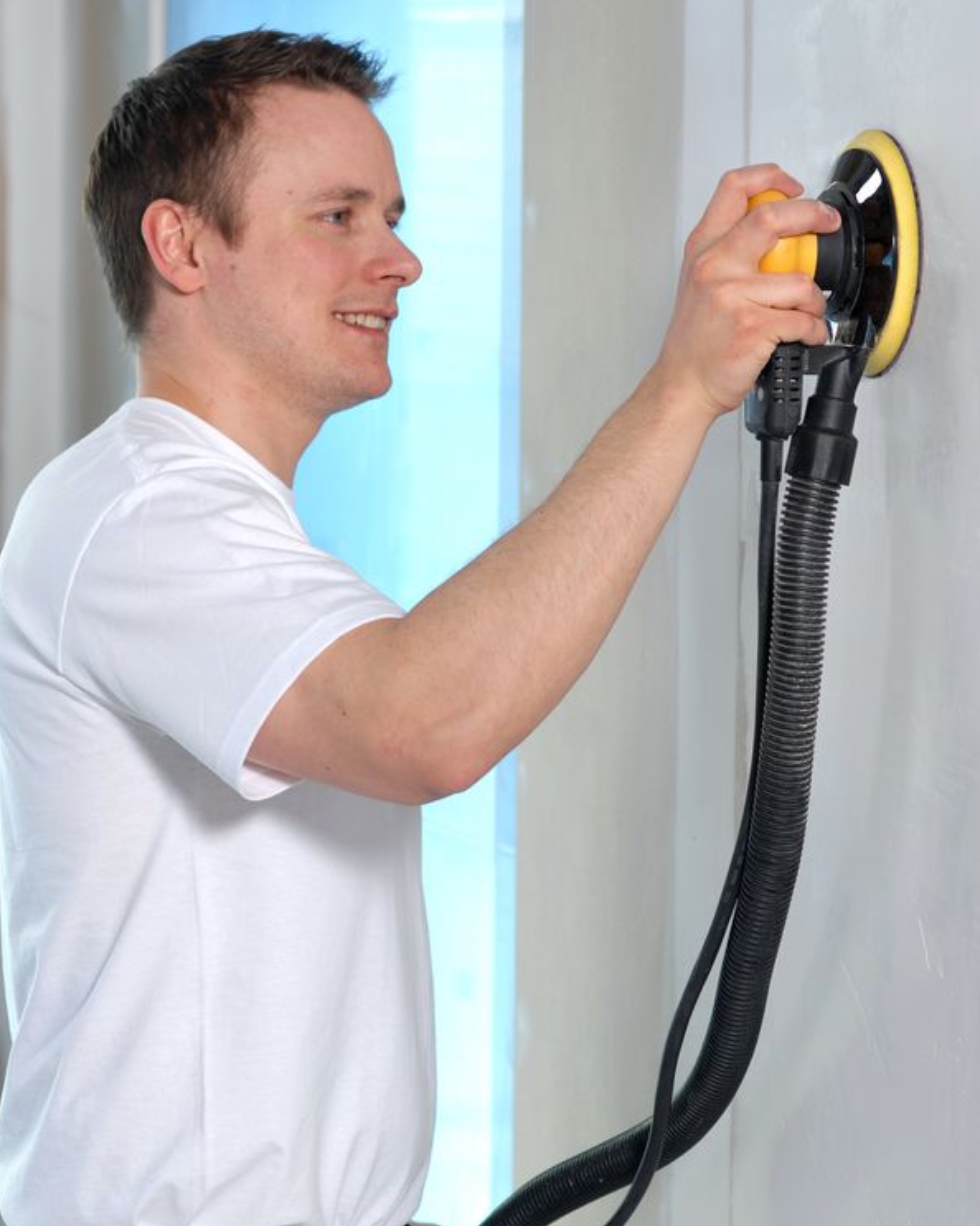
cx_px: 490
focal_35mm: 145
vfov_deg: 13.3
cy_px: 559
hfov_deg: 10.7
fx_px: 5243
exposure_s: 1/50
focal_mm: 85
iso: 100
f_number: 4
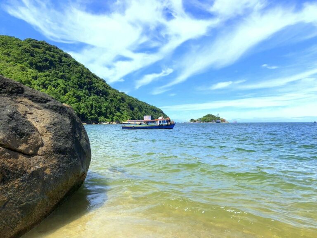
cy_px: 119
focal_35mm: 28
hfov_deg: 63.4
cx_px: 158
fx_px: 256
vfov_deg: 49.7
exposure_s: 1/3003
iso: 20
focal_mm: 3.99
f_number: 1.8
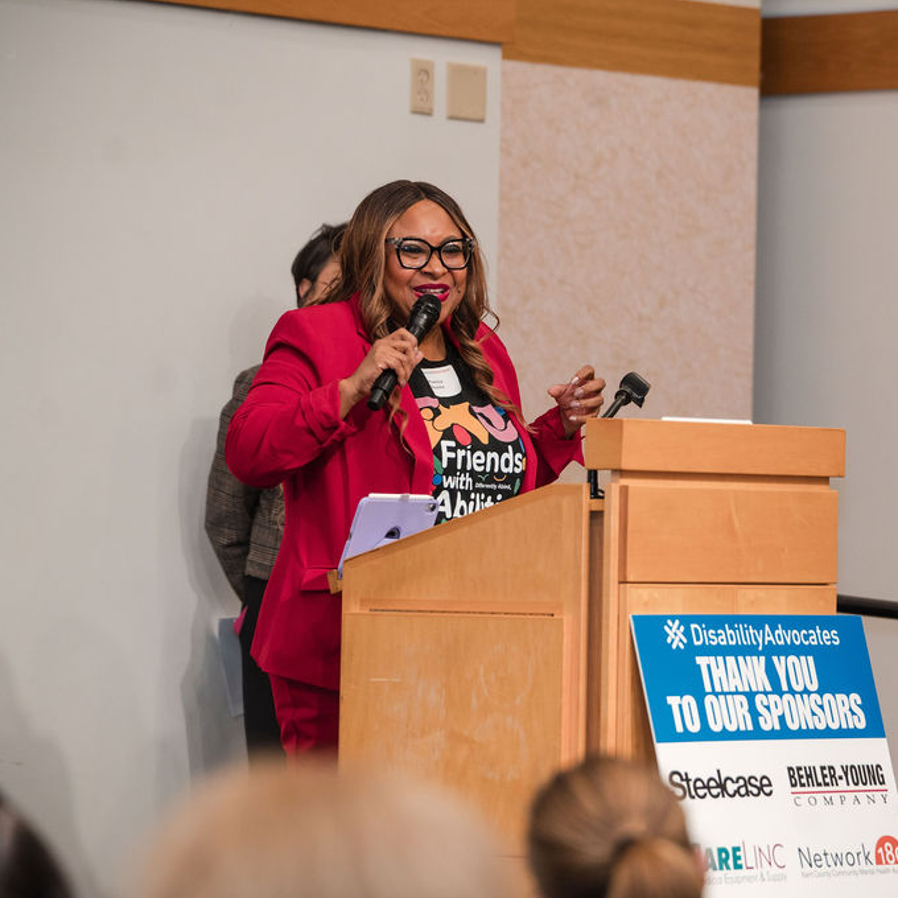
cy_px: 450
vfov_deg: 9.1
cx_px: 618
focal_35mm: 192
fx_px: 5635
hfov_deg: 9.1
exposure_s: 1/200
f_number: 4.5
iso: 1250
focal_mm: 150
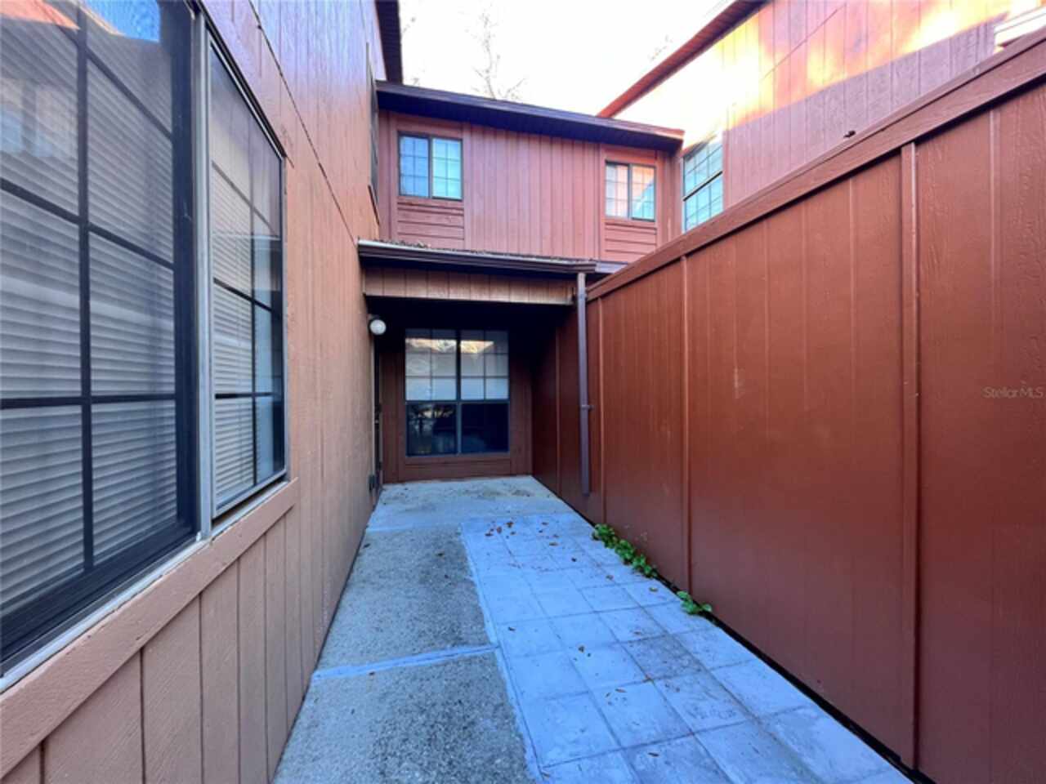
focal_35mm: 13
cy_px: 392
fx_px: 393
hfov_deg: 106.2
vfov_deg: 89.9
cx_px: 523
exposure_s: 1/91
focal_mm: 1.57
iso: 250
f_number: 1.8
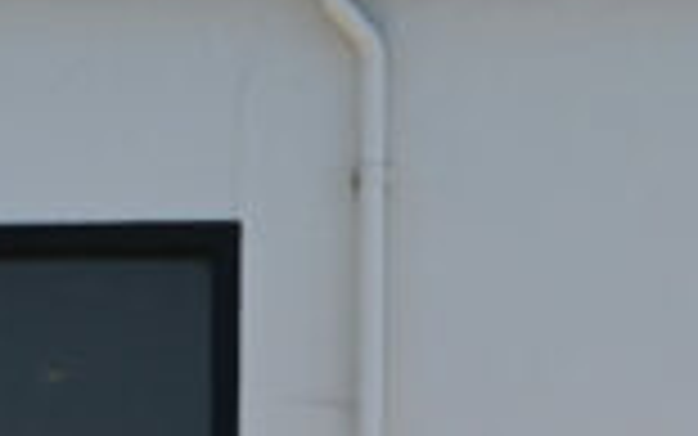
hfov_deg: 6.2
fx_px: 6413
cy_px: 582
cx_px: 770
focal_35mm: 337
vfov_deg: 3.9
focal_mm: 50
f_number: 8
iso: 400
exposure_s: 1/1000
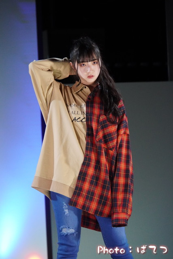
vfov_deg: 6.9
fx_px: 2161
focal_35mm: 300
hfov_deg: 4.6
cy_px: 130
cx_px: 86
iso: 5000
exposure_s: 1/320
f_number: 7.1
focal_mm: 200
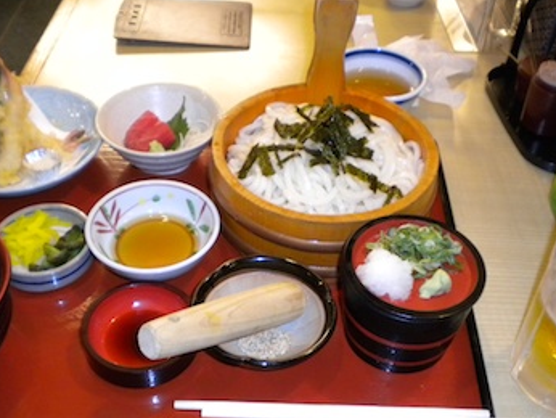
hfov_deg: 43.8
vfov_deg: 33.6
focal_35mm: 43
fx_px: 691
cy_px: 239
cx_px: 260
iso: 400
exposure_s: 1/30
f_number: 3.1
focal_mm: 6.3
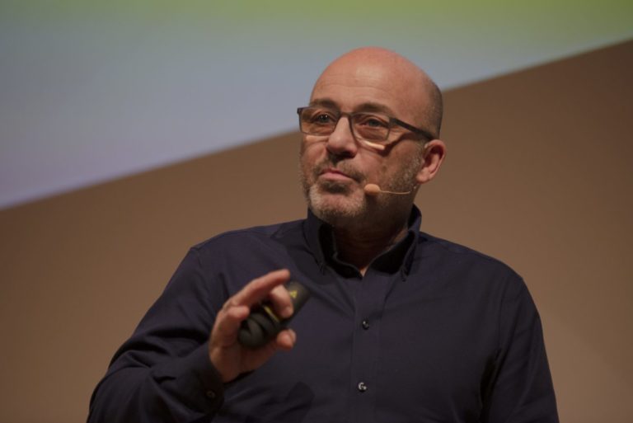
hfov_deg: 11.7
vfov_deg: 7.9
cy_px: 212
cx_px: 316
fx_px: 3079
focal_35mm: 175
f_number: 2.8
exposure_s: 1/200
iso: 1000
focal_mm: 175
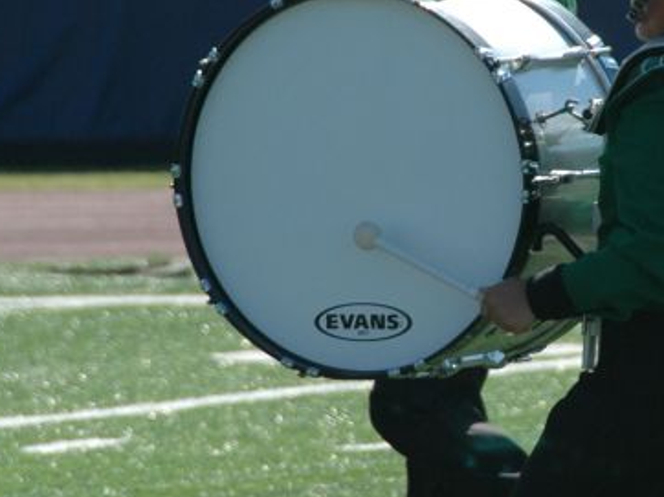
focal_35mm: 815
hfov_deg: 2.4
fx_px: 15623
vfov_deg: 1.8
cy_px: 174
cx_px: 510
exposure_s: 1/640
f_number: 6.3
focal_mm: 200
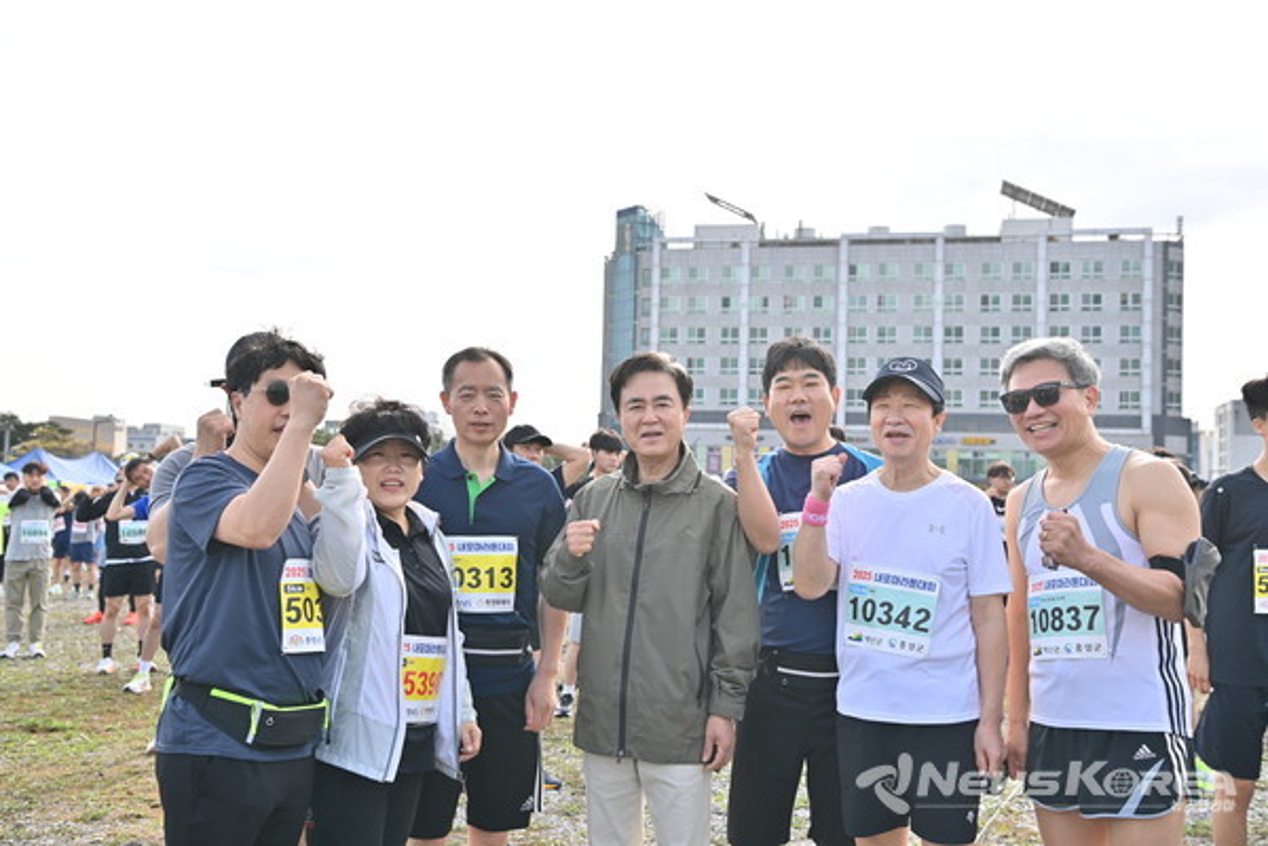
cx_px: 634
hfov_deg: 44.5
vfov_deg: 30.5
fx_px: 1550
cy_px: 423
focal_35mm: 44
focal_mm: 44
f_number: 5.6
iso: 100
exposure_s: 1/250
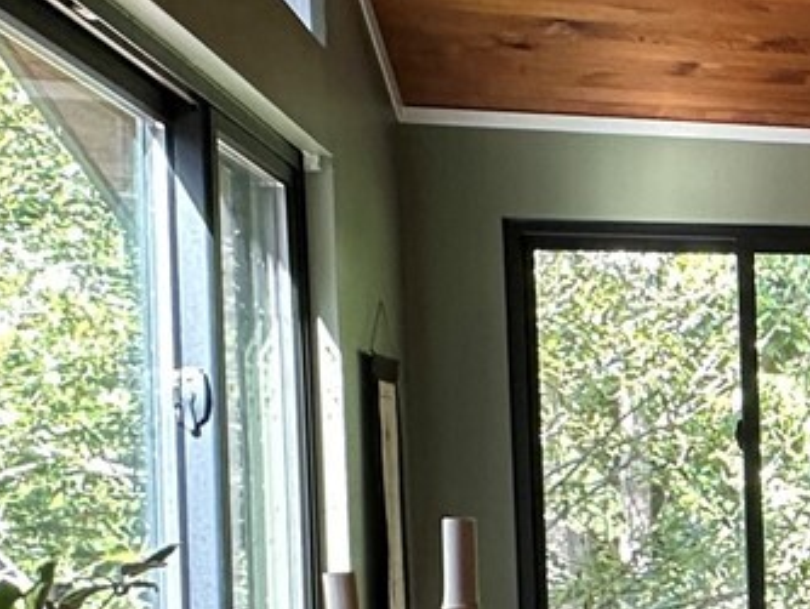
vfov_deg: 21.7
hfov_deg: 21.5
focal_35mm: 67
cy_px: 480
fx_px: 1569
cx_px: 1370
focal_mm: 2.22
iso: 250
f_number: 2.2
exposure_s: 1/60
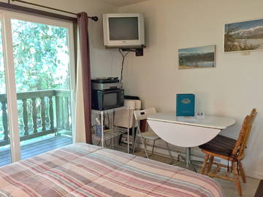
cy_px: 98
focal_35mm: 29
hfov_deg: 61.7
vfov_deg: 48.2
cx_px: 132
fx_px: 220
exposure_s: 1/15
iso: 100
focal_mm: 4.15
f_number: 2.2
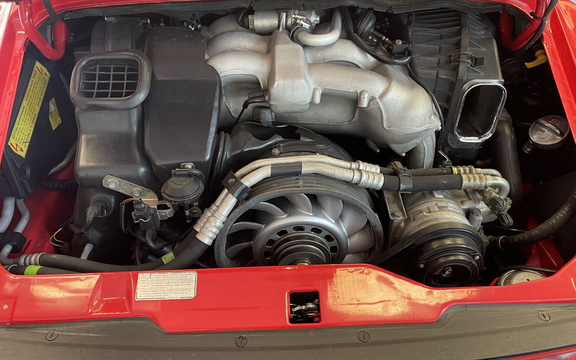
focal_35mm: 27
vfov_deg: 46.0
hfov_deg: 68.4
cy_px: 177
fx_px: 424
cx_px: 285
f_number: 1.6
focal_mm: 5.1
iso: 320
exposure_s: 1/60
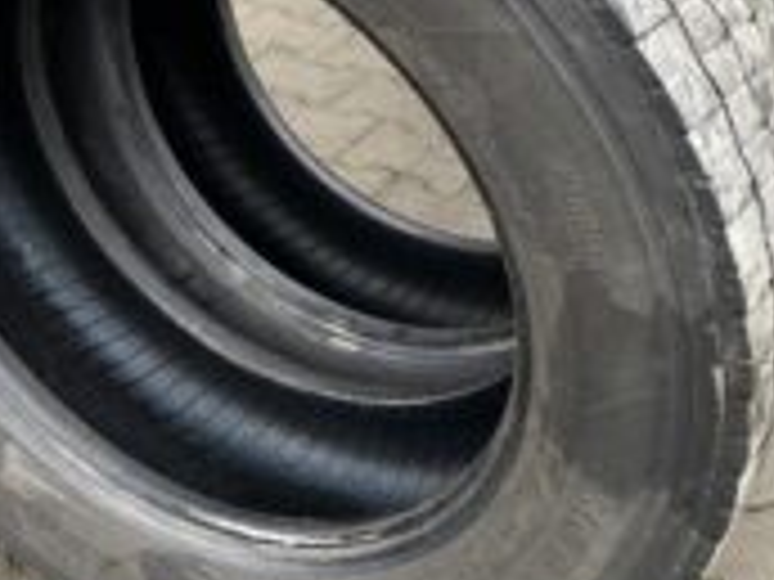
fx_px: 1453
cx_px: 274
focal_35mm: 65
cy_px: 142
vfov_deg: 22.4
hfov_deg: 29.7
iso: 125
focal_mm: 4.25
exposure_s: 1/121
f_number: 1.8
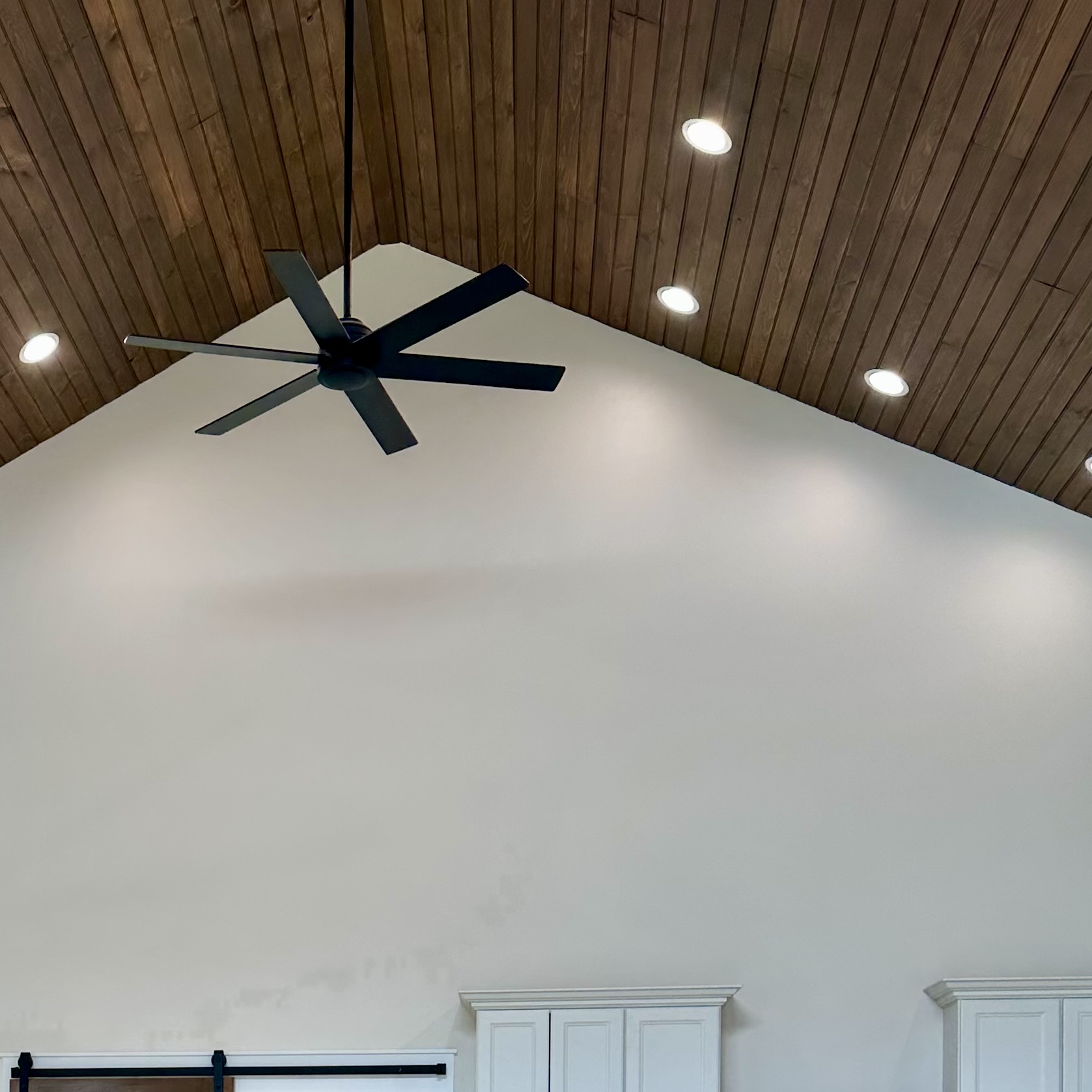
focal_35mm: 51
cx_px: 161
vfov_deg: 30.2
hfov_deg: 32.1
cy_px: 1177
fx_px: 1820
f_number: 1.78
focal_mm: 6.86
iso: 64
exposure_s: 1/169
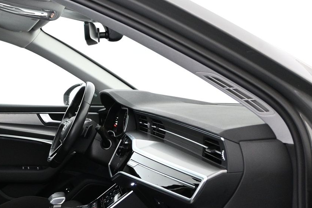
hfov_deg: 31.9
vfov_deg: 22.2
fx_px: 515
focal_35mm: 59
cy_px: 195
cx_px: 23
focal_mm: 20.5
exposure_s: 1/30
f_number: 3.8
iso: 1600
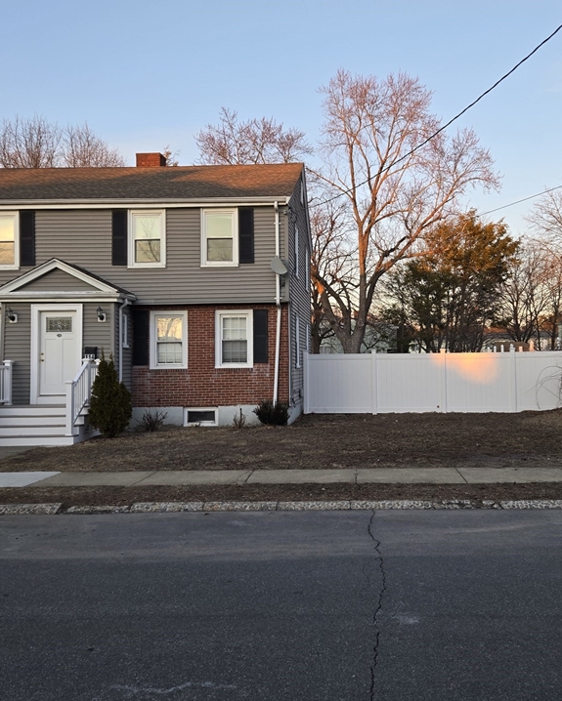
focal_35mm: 32
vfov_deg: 55.6
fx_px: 665
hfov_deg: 45.7
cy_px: 336
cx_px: 324
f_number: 1.8
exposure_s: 1/180
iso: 50
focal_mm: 5.4
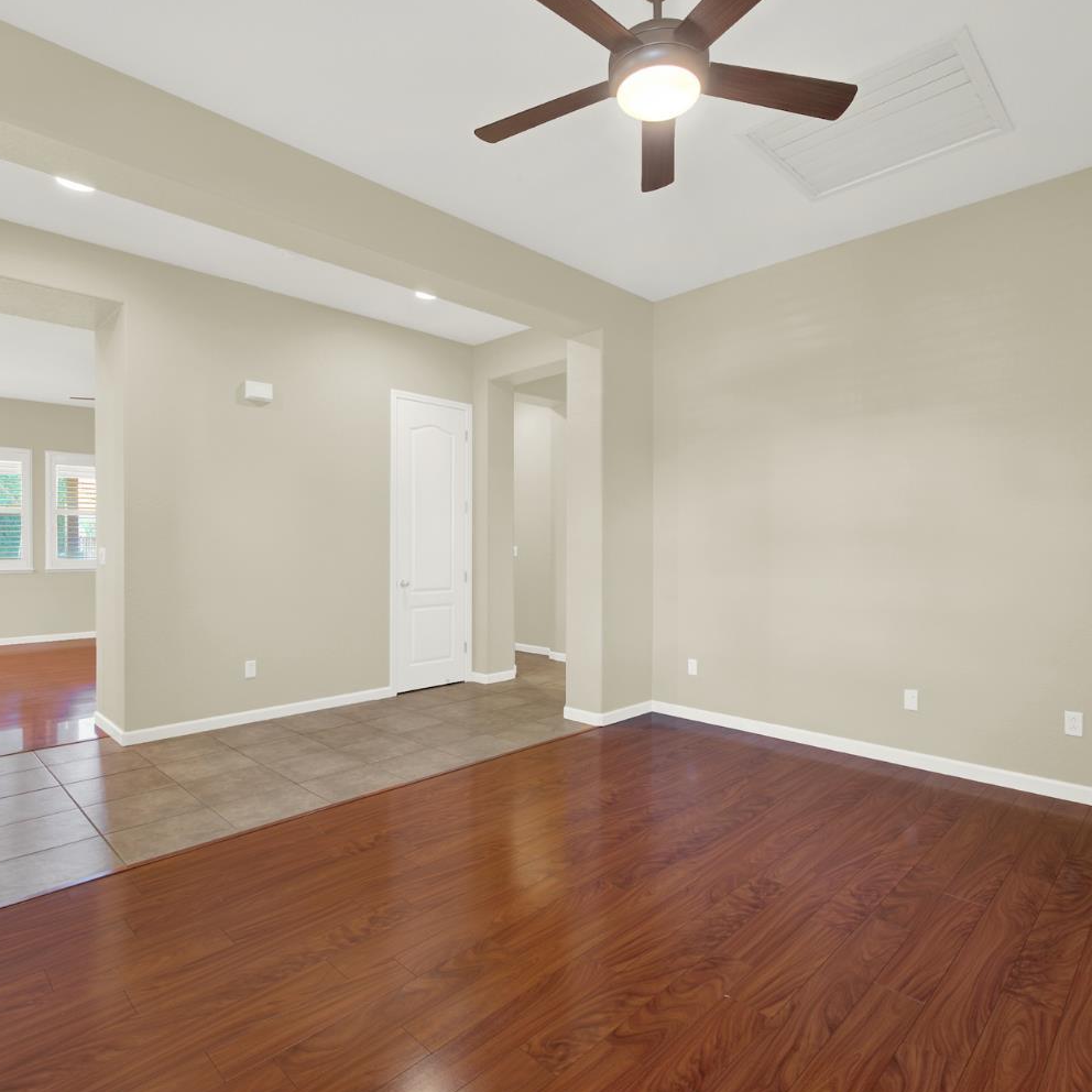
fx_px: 642
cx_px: 561
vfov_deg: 80.7
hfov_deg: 80.7
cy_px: 548
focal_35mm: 18
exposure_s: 1/2
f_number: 14
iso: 100
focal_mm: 14
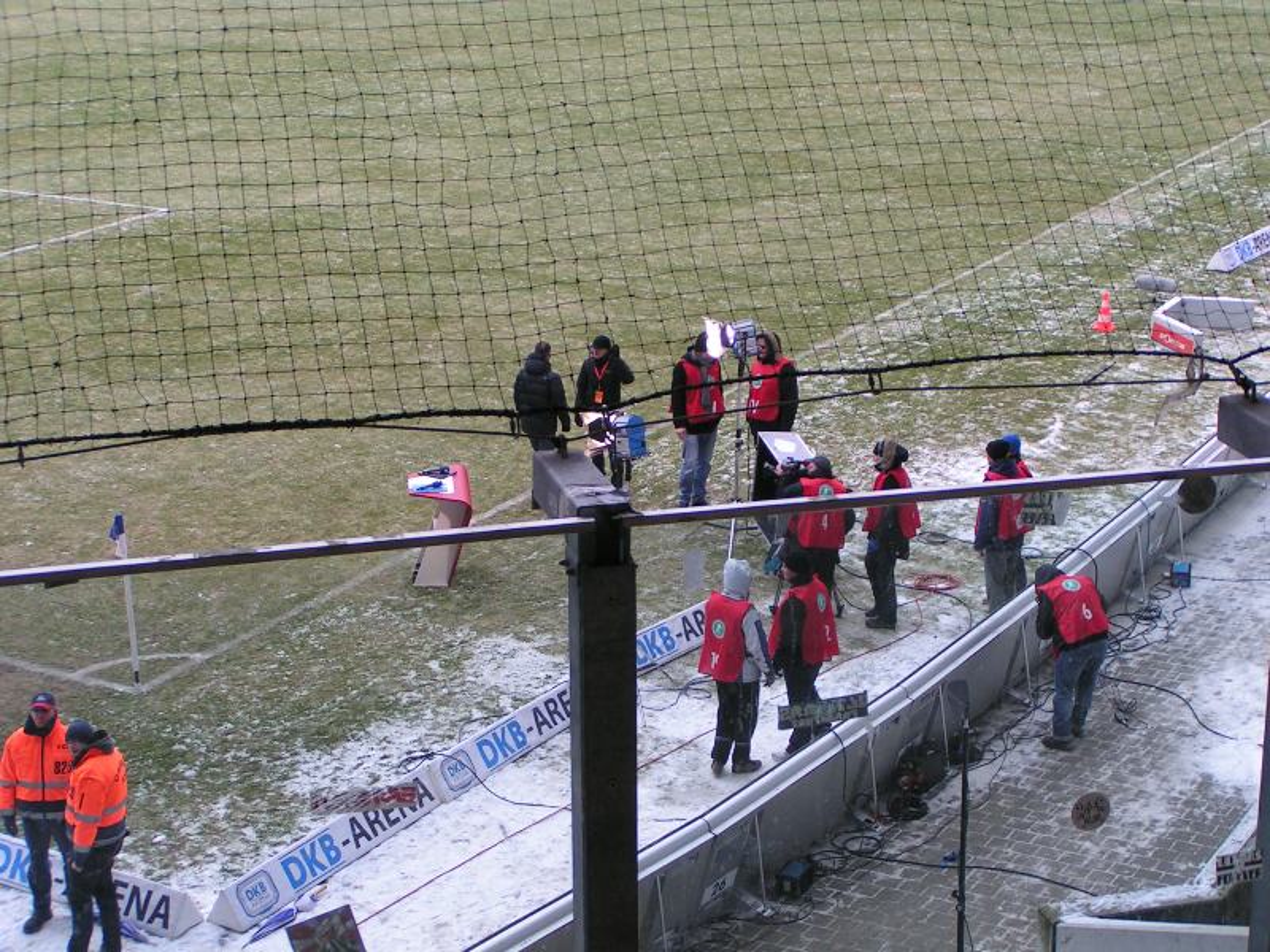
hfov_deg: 28.6
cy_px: 476
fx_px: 2495
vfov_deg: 21.6
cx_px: 635
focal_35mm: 68
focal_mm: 10.5
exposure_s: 1/100
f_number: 4
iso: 50
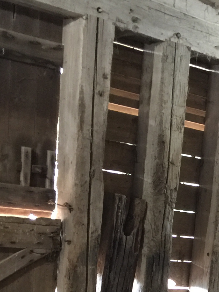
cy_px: 380
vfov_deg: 21.1
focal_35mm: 84
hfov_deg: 16.5
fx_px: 709
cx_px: 293
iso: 64
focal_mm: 4.15
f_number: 2.2
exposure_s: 1/4
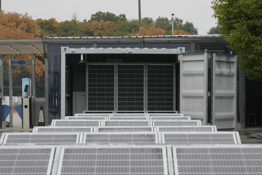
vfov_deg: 8.7
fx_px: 1143
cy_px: 88
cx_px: 131
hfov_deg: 13.1
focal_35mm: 157
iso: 1600
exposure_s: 1/200
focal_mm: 105
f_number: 8
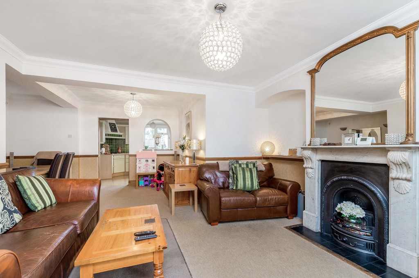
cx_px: 210
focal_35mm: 15
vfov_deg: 77.1
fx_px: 174
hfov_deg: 100.5
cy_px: 139
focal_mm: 10
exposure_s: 1/20
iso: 320
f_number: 7.1
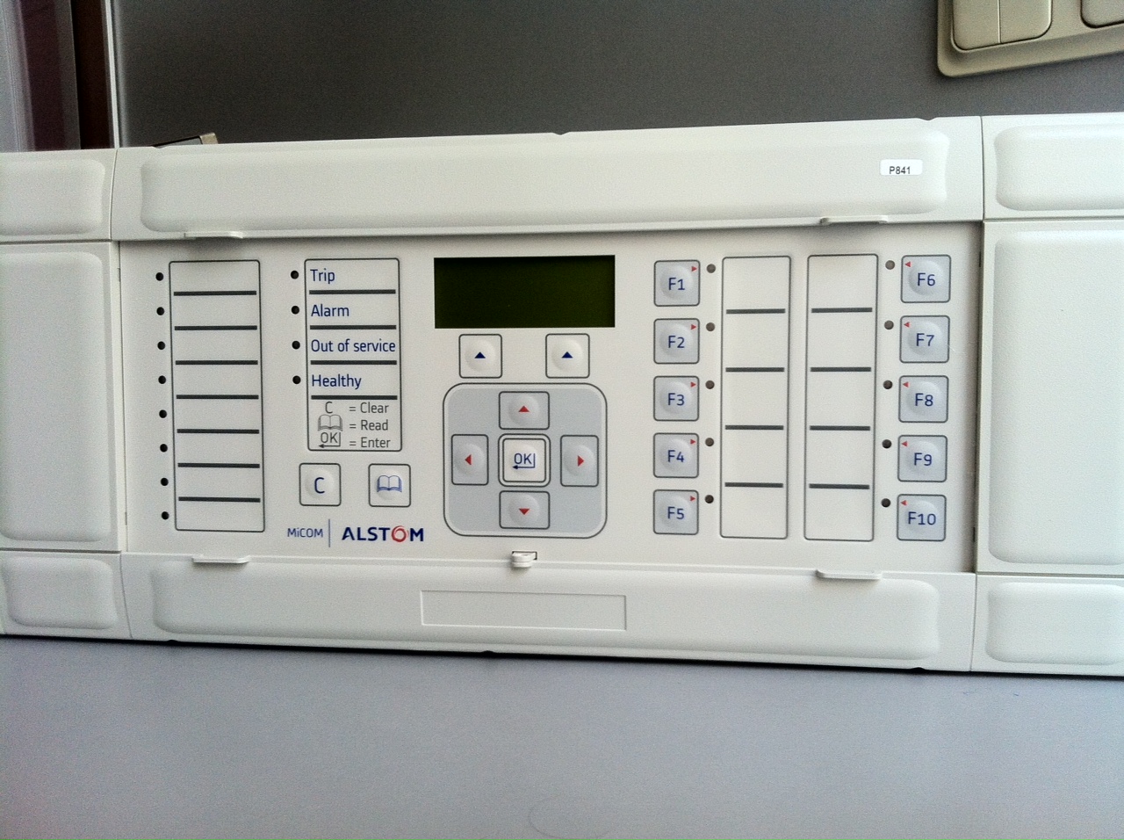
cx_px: 562
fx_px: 1135
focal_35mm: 35
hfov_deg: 52.7
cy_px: 420
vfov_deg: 40.6
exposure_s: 1/30
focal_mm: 3.85
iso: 100
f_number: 2.8
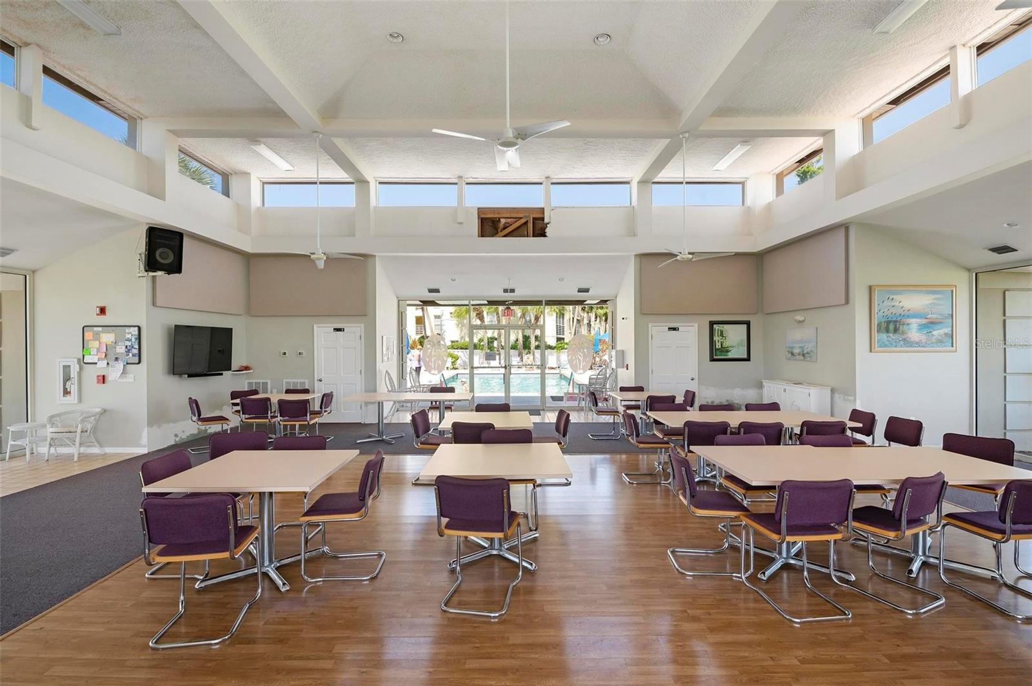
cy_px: 343
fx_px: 487
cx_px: 516
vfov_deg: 70.3
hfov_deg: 93.3
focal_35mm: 17
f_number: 8
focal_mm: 17
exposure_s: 1/100
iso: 400
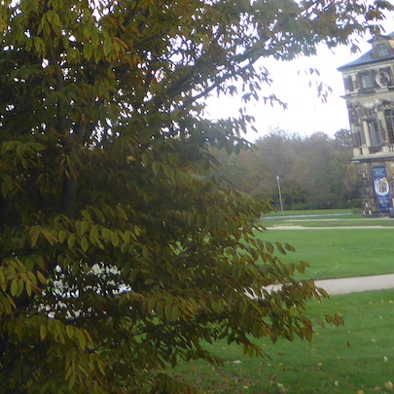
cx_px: -138
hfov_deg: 22.6
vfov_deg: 24.6
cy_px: 3
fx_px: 863
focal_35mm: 67
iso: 100
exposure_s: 1/125
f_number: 3.3
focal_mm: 4.3
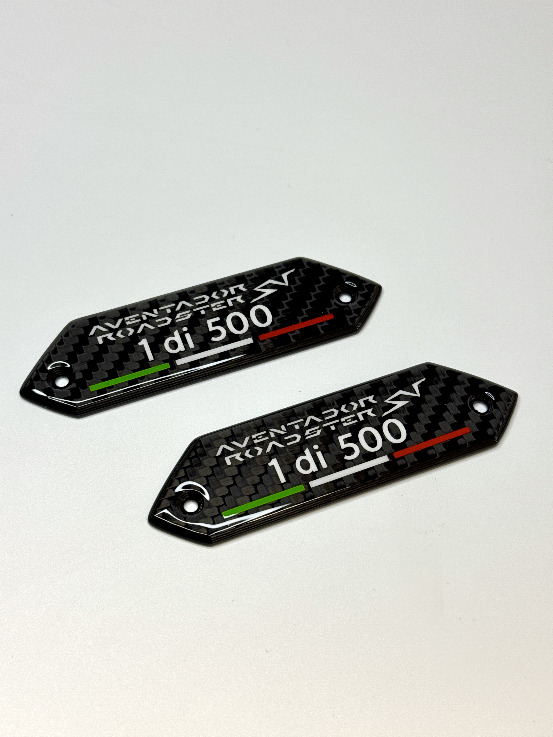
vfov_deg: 39.7
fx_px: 1022
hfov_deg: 30.3
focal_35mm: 48
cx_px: 276
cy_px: 368
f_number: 1.78
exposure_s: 1/100
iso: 50
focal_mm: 6.76
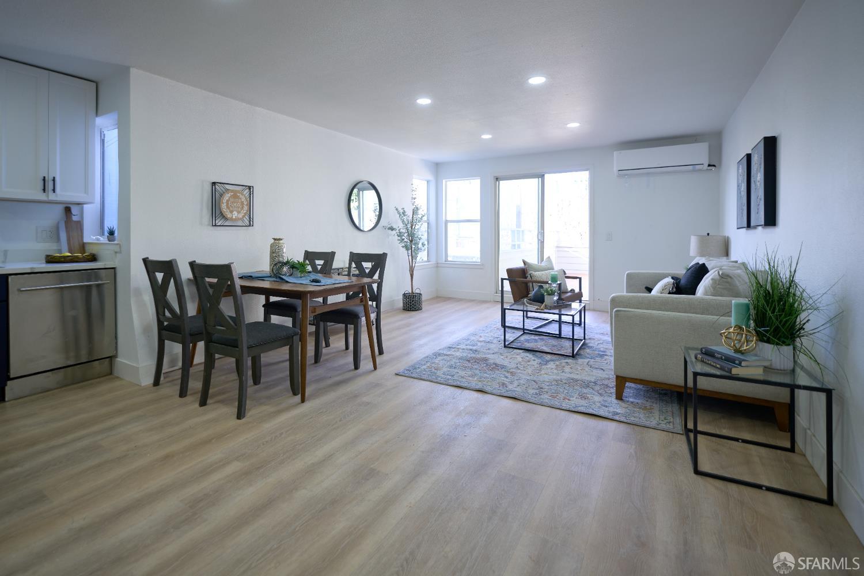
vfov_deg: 73.7
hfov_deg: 96.7
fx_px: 384
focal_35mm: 16
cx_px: 432
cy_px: 288
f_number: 2.8
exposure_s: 1/60
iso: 100
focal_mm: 16
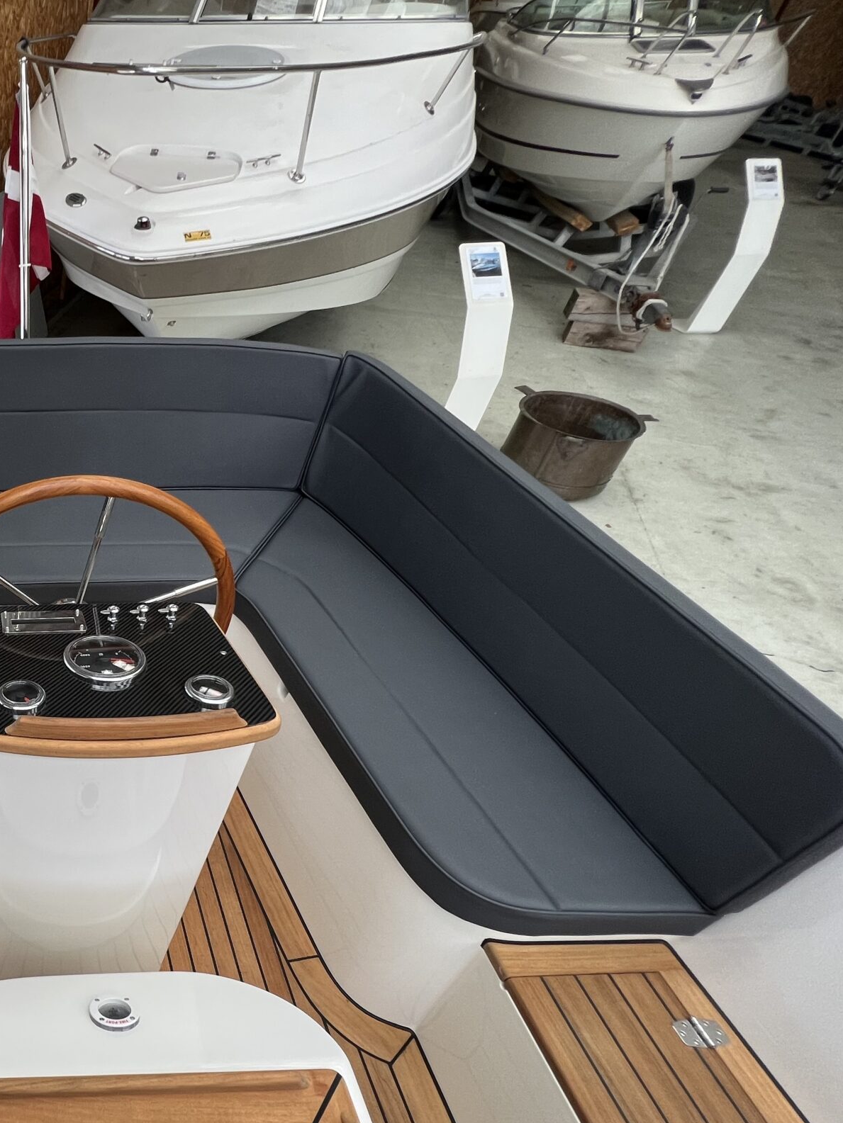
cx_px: -5
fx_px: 682
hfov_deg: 50.8
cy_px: 619
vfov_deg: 78.8
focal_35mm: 21
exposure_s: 1/99
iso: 100
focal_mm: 1.57
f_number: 1.8
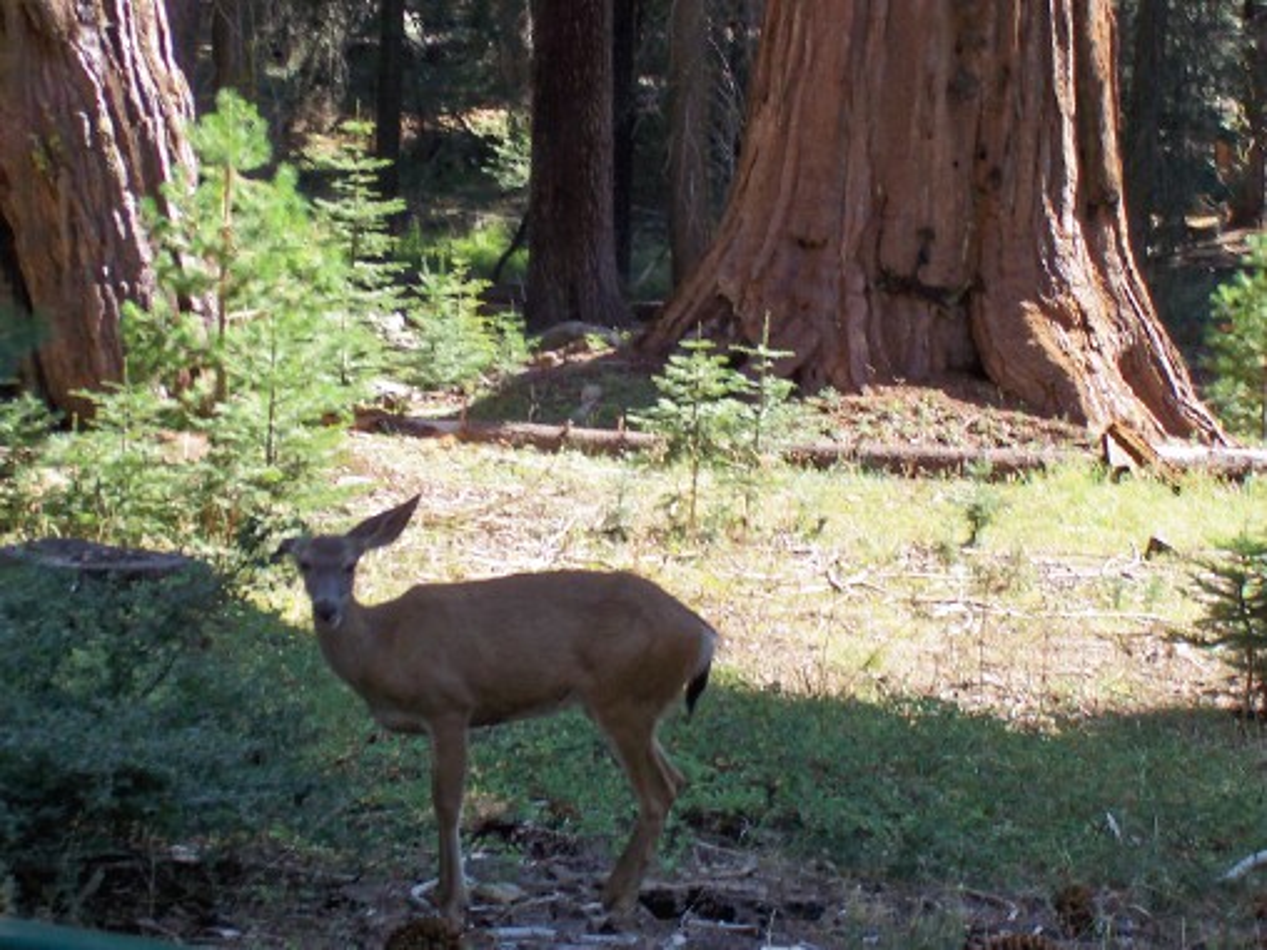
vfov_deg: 13.3
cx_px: 634
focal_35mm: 111
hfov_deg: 17.7
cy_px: 475
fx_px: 4063
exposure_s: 1/125
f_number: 4.8
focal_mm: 16.8
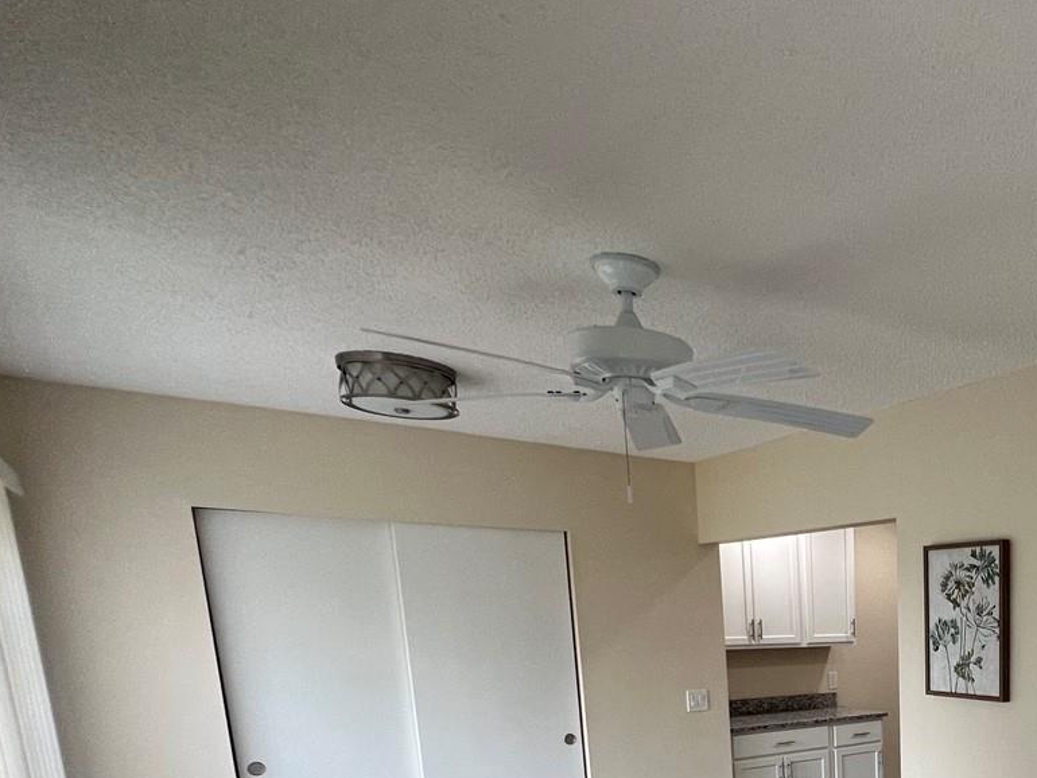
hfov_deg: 54.6
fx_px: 809
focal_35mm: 27
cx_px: 978
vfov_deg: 43.6
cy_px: 787
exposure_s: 1/99
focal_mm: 1.57
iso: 100
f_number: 1.8
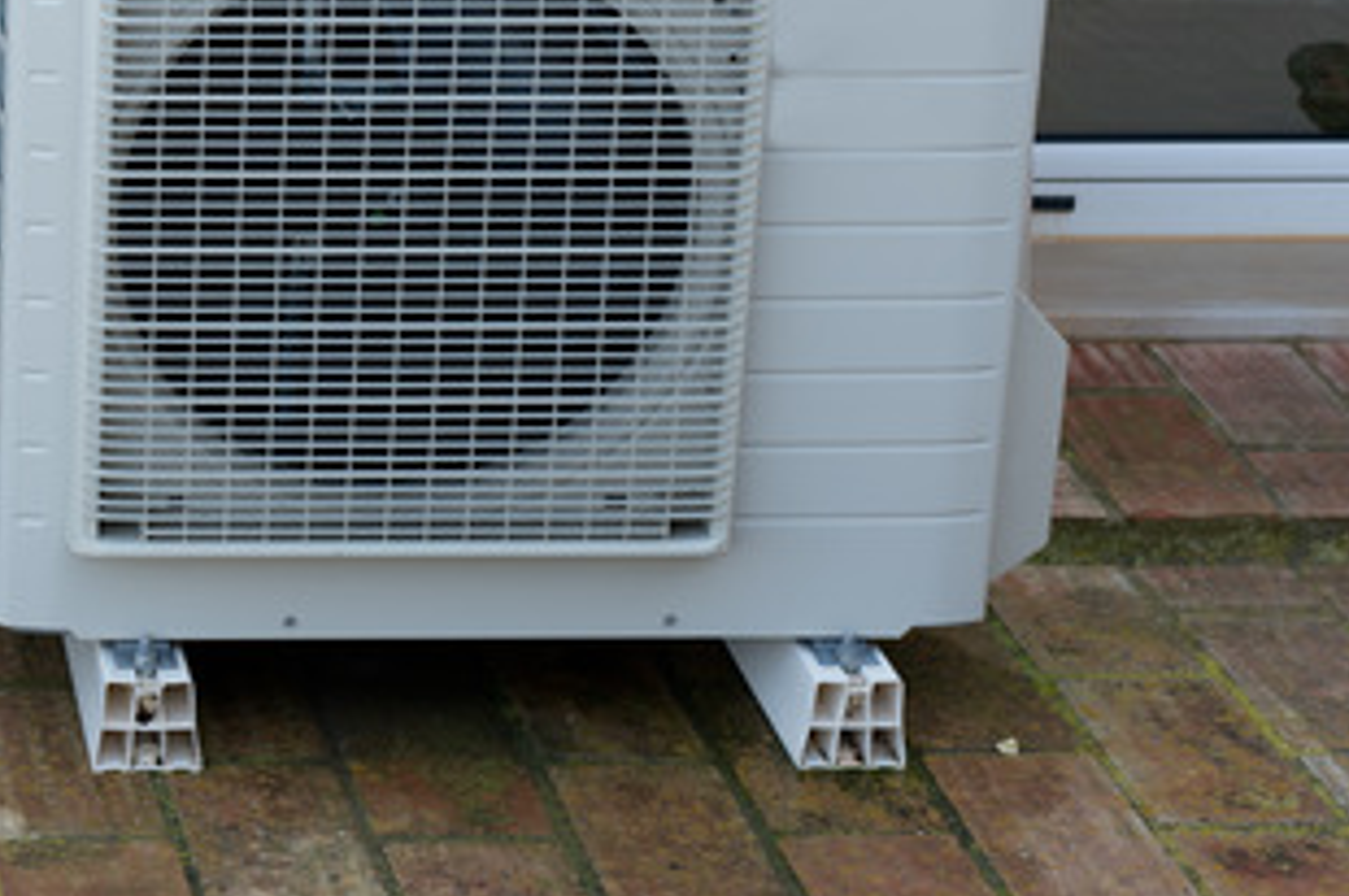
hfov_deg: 15.7
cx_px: -222
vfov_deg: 10.8
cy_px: 191
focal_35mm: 126
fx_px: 4716
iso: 100
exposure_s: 1/125
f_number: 5.6
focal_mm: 50
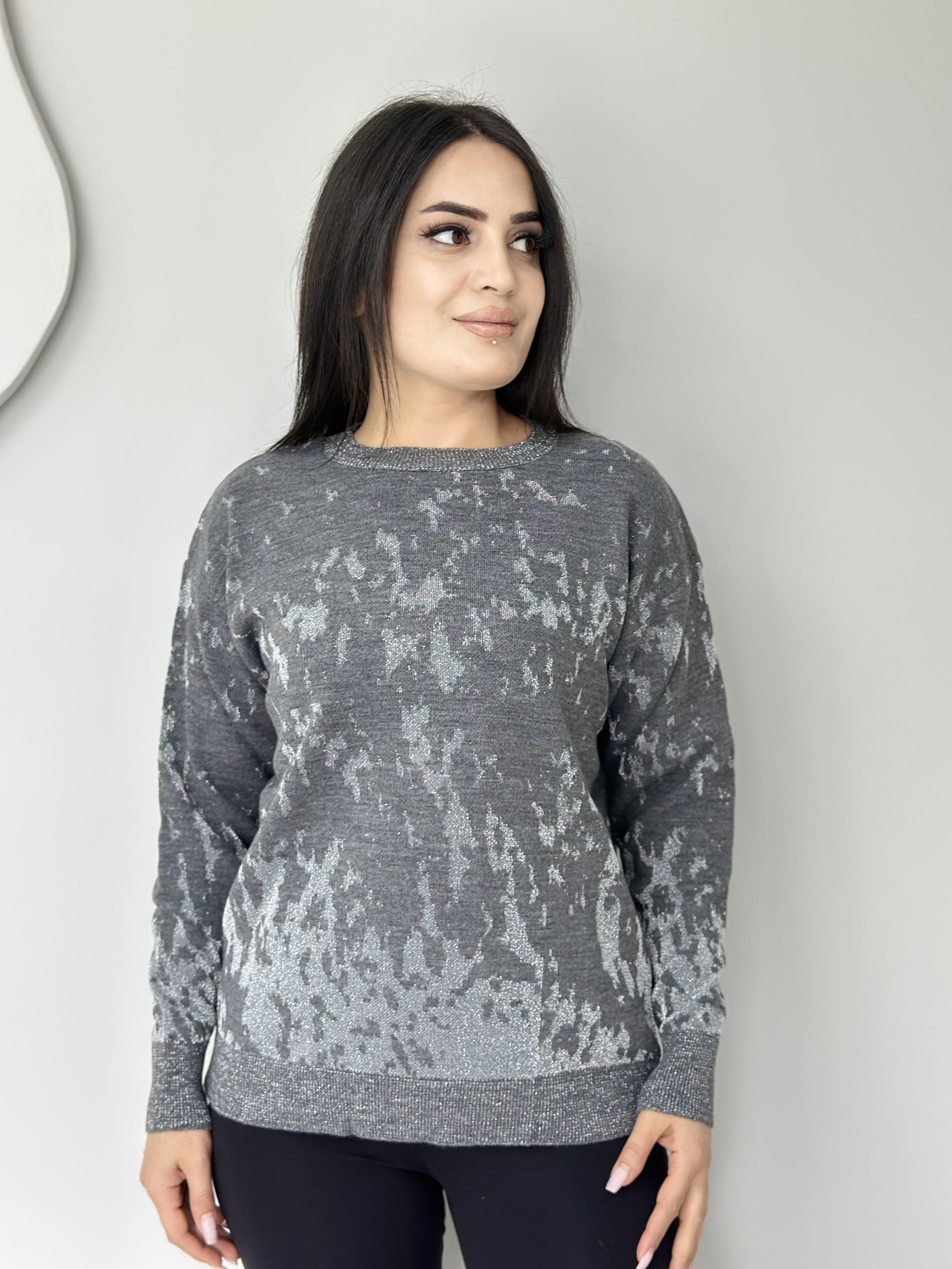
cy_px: 634
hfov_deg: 30.3
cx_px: 476
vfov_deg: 39.7
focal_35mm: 48
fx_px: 1760
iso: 125
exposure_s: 1/100
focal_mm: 6.86
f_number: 1.78
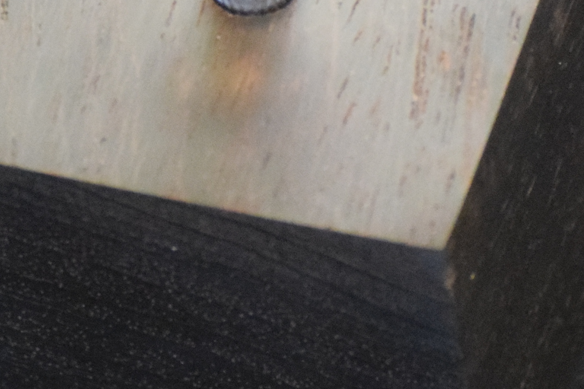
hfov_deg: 2.4
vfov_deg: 1.6
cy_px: 82
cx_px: 201
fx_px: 14126
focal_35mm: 871
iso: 6400
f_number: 5
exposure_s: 1/50
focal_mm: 155
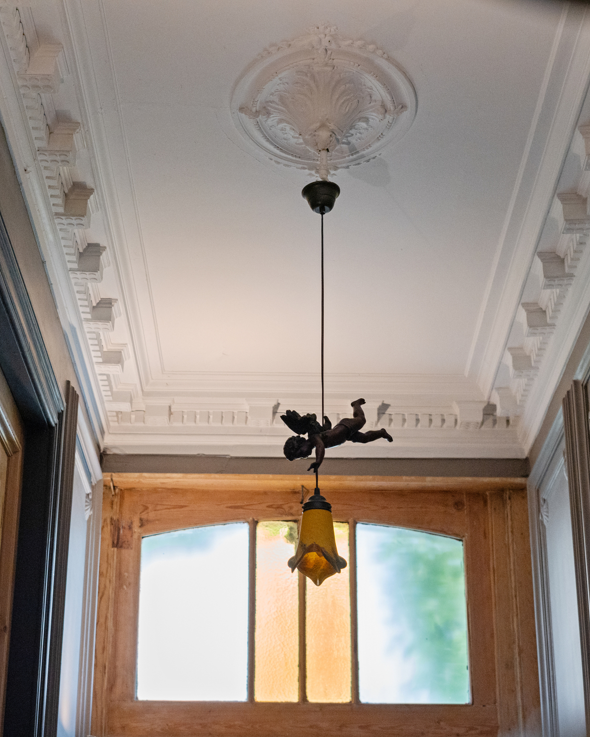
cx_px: 224
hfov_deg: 21.5
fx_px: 1550
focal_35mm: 71
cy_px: 371
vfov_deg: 26.8
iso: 3200
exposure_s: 1/125
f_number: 4.5
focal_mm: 50
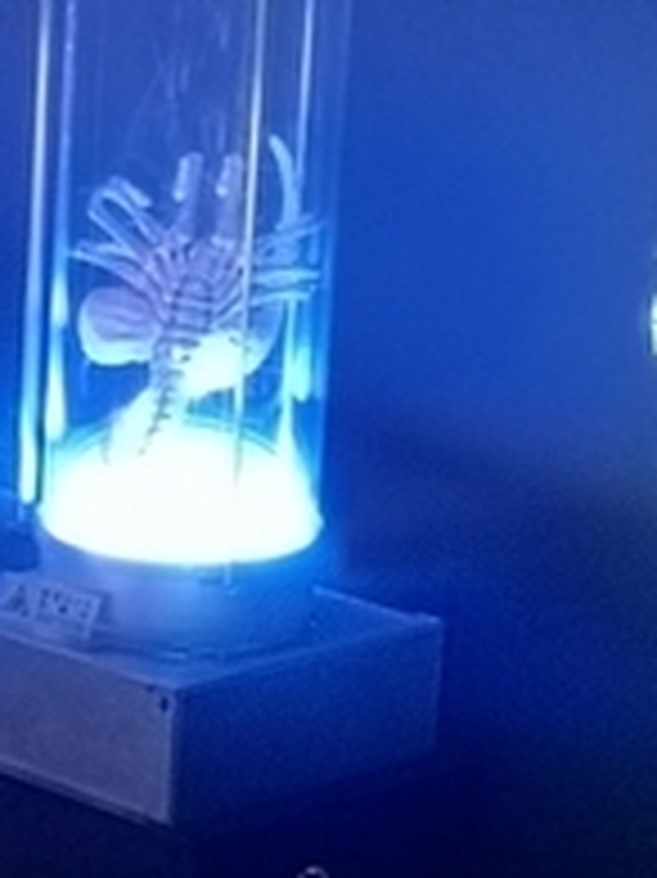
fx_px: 4839
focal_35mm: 191
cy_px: 806
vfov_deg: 10.3
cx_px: -536
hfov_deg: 7.5
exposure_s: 1/30
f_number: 1.8
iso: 320
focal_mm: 3.95
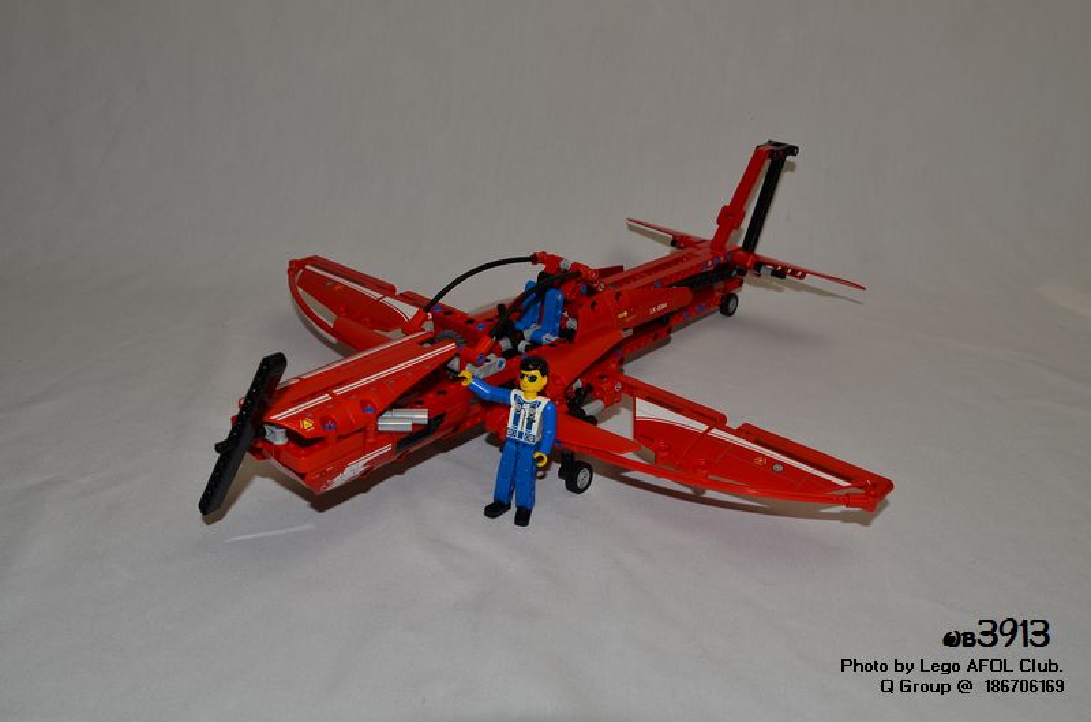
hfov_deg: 53.2
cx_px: 546
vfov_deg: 36.7
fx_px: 1088
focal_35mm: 36
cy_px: 361
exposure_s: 1/125
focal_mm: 24
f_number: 7.1
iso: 100
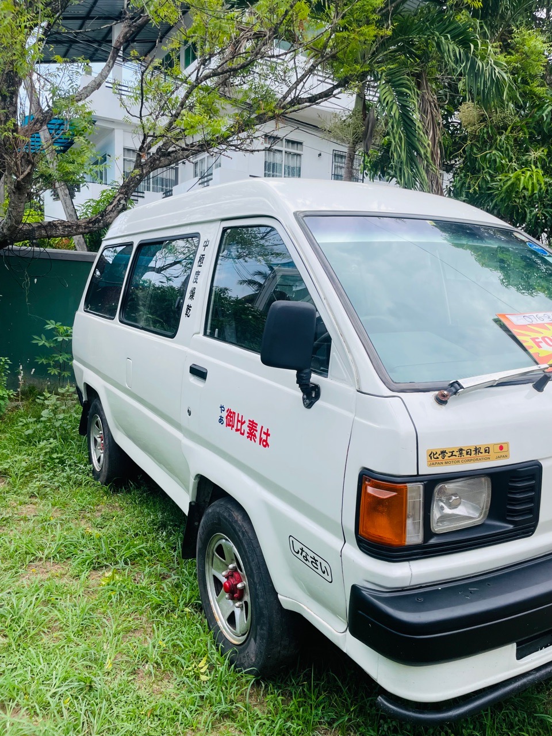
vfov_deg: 67.3
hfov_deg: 53.1
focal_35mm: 26
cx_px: 276
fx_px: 553
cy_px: 368
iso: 32
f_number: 1.6
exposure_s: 1/1855
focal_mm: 4.2
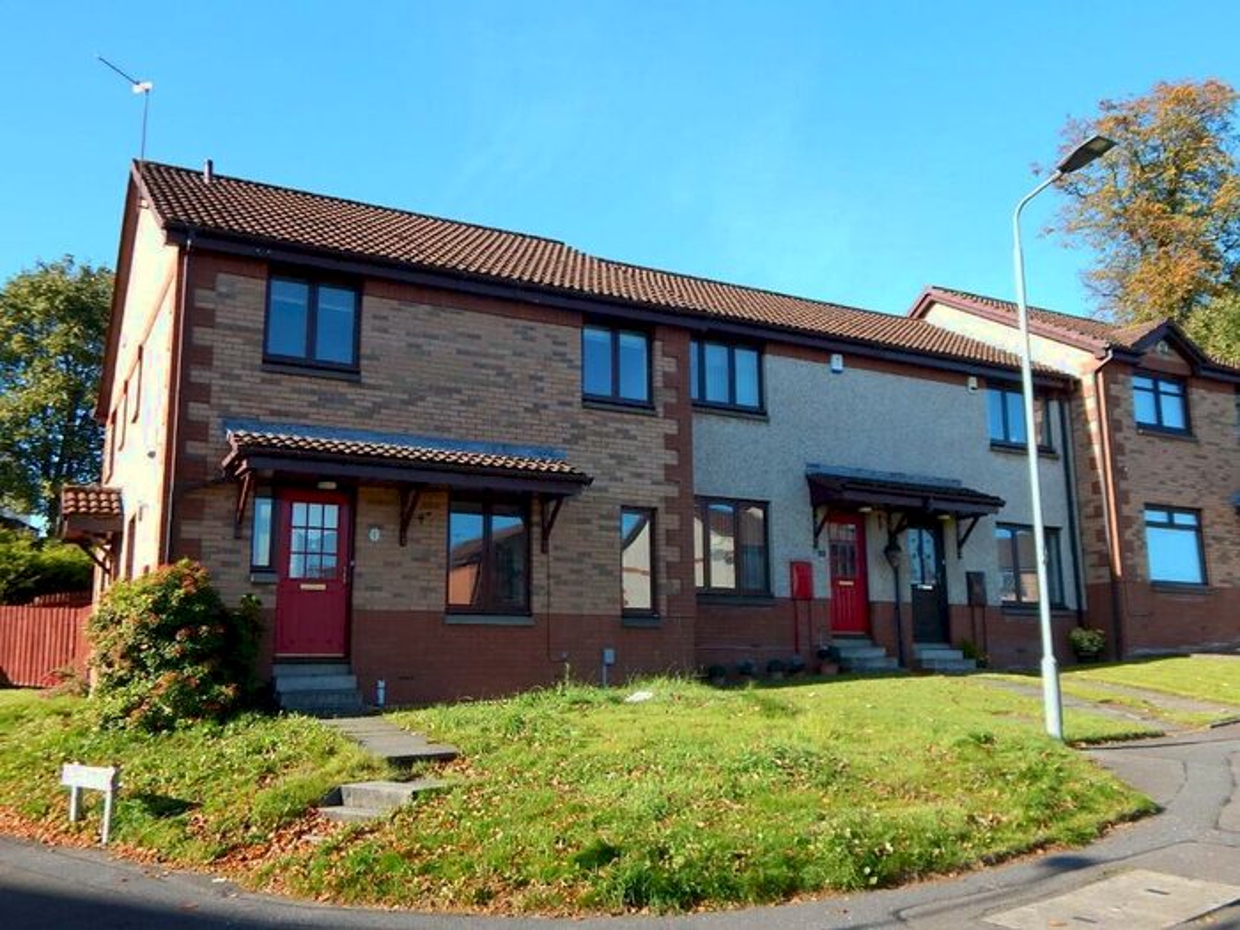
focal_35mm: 31
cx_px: 620
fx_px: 1110
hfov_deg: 58.4
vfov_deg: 45.4
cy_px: 465
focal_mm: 5.6
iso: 125
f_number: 3.2
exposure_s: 1/500
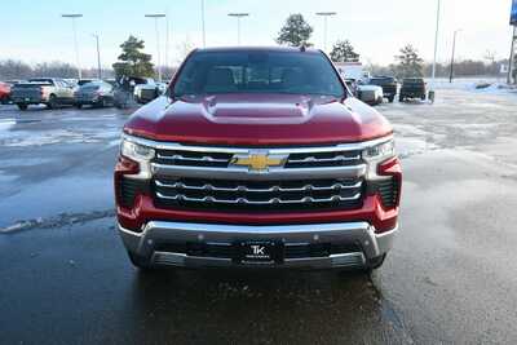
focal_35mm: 27
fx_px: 388
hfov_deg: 67.4
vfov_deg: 48.0
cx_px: 258
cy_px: 172
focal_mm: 18
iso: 200
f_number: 6.3
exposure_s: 1/250
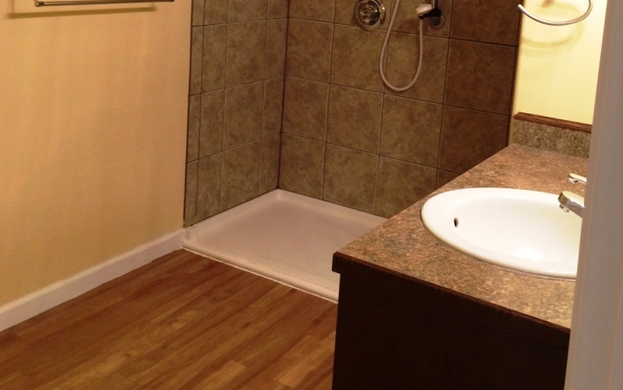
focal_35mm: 43
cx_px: 318
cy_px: 52
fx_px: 730
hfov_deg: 46.2
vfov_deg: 28.9
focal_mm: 4.15
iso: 100
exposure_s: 1/30
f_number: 2.2
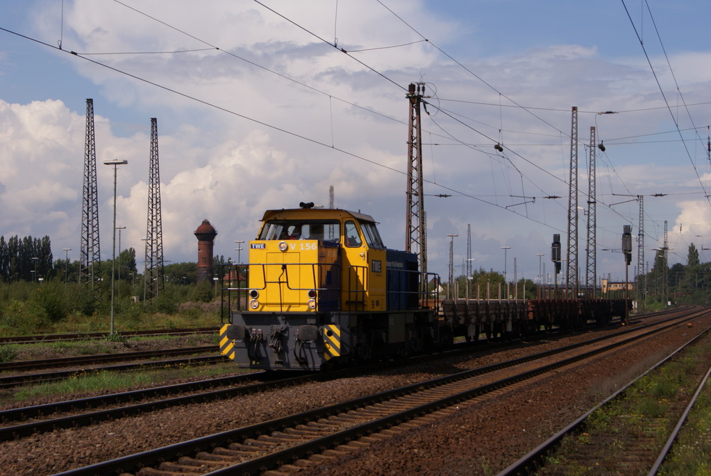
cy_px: 238
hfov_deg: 27.0
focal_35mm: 75
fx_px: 1483
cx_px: 356
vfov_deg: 18.2
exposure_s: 1/1250
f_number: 10
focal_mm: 50
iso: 200
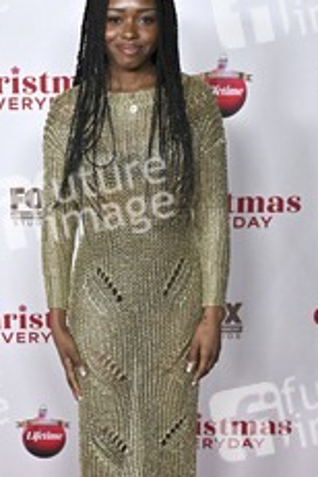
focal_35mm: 71
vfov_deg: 28.3
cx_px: 128
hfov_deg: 19.2
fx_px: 941
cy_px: 310
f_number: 5.6
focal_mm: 41
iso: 2500
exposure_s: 1/320
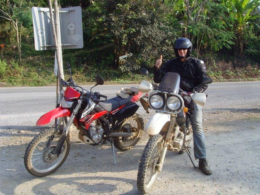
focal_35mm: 39
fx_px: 293
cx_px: 130
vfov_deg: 36.8
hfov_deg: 47.9
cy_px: 98
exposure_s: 1/125
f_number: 6.3
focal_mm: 6.6
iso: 80
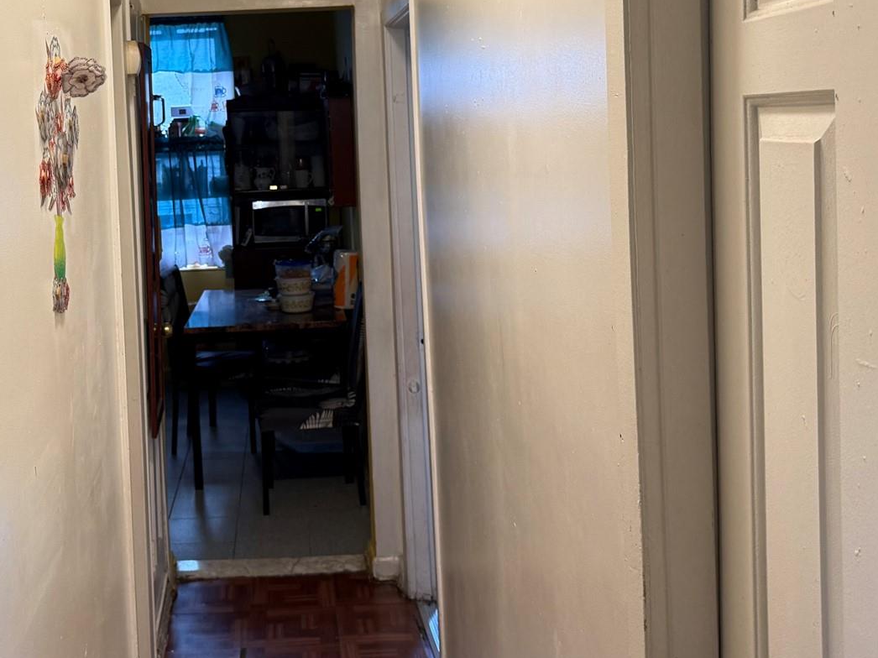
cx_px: 262
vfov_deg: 30.4
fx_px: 1192
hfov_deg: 39.7
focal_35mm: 47
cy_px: 171
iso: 125
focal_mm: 6.76
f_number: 1.78
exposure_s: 1/60
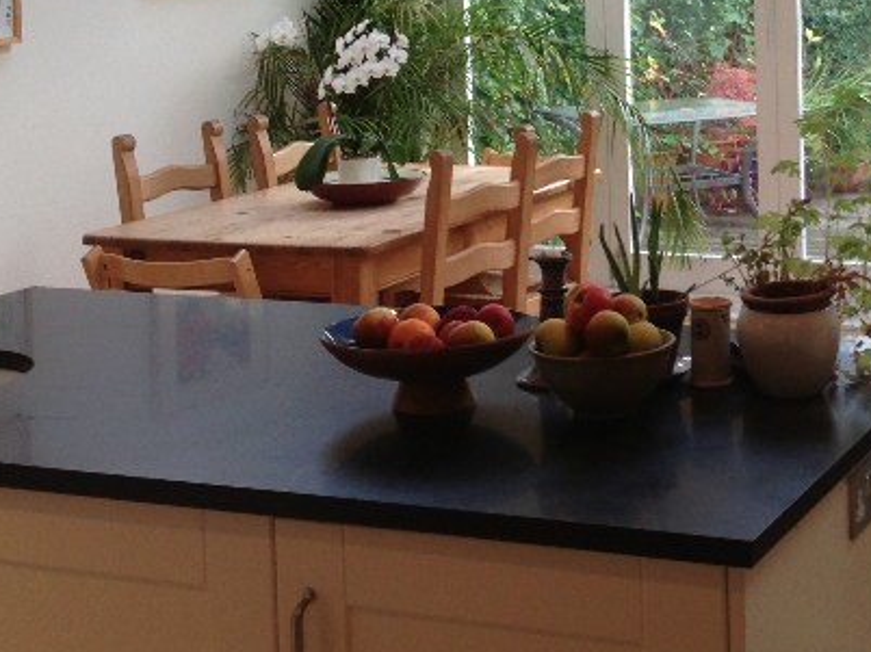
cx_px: 728
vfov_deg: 20.1
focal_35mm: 71
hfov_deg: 26.8
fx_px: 1785
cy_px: 19
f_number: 2.4
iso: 64
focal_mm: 4.13
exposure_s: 1/60
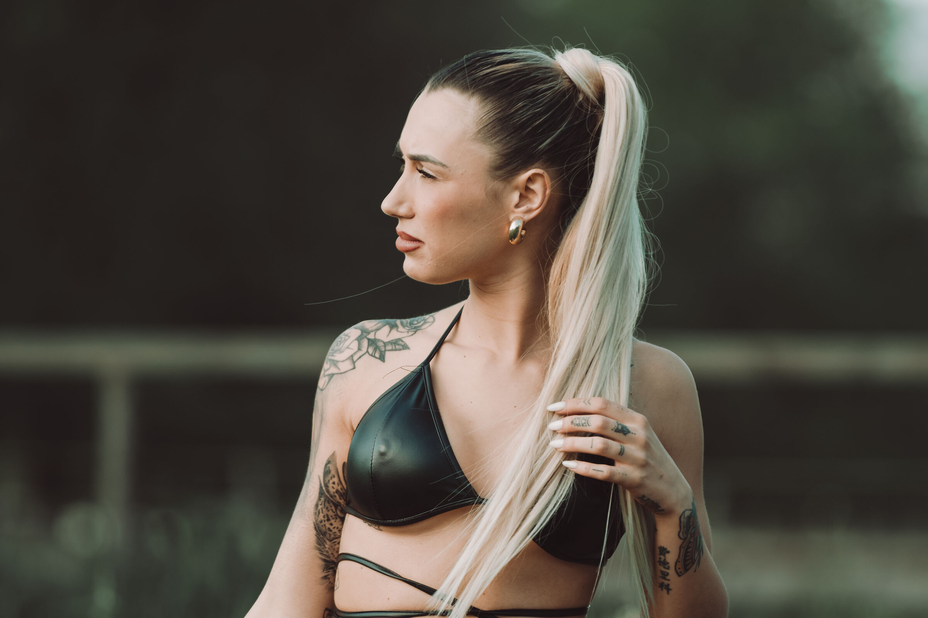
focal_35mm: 300
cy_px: 309
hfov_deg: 6.9
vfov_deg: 4.6
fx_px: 7733
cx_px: 464
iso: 125
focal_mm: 200
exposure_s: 1/400
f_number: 3.2
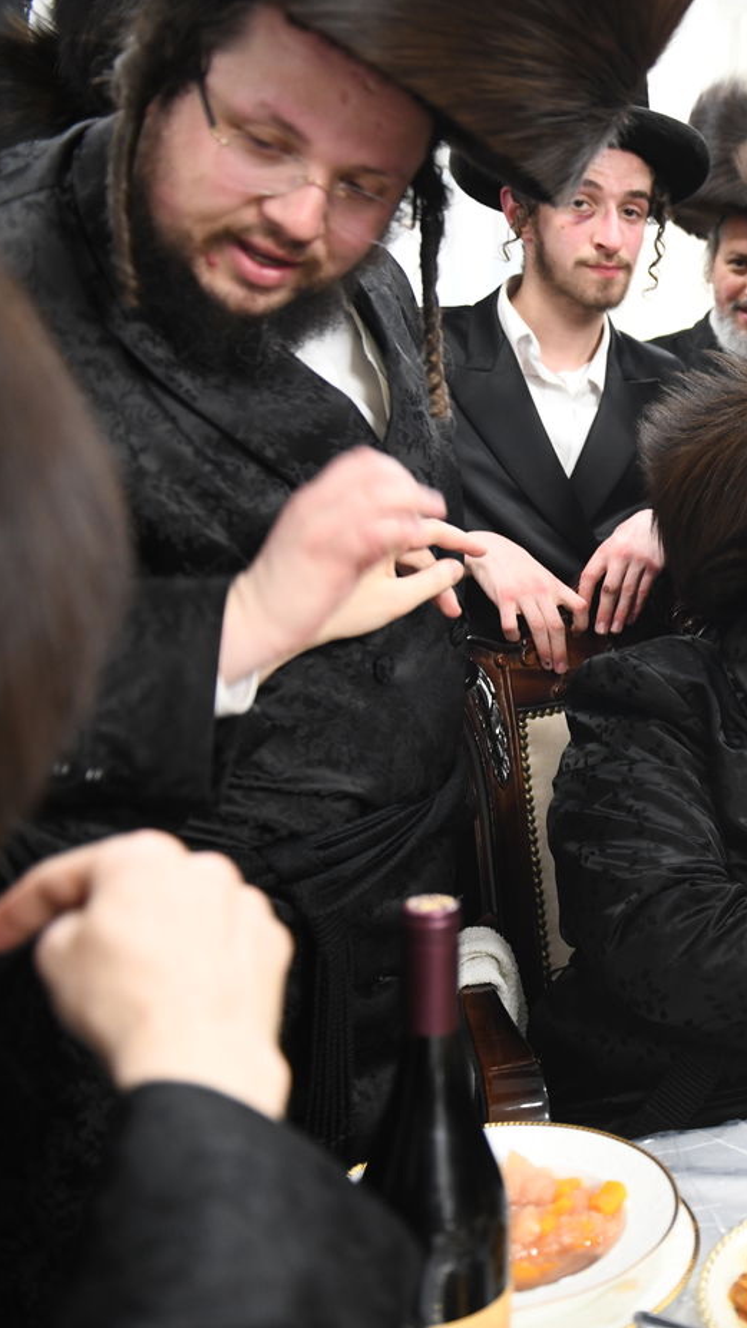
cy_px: 666
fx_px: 1338
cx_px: 974
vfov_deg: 52.8
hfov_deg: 26.4
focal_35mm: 38
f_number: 2.8
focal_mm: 24
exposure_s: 1/100
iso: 1600
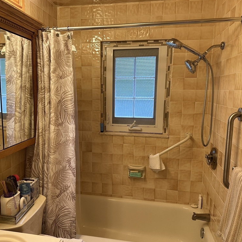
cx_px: 105
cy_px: 122
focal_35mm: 29
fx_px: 229
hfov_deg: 55.5
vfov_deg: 55.6
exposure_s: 1/120
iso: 125
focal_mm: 6.86
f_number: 1.78
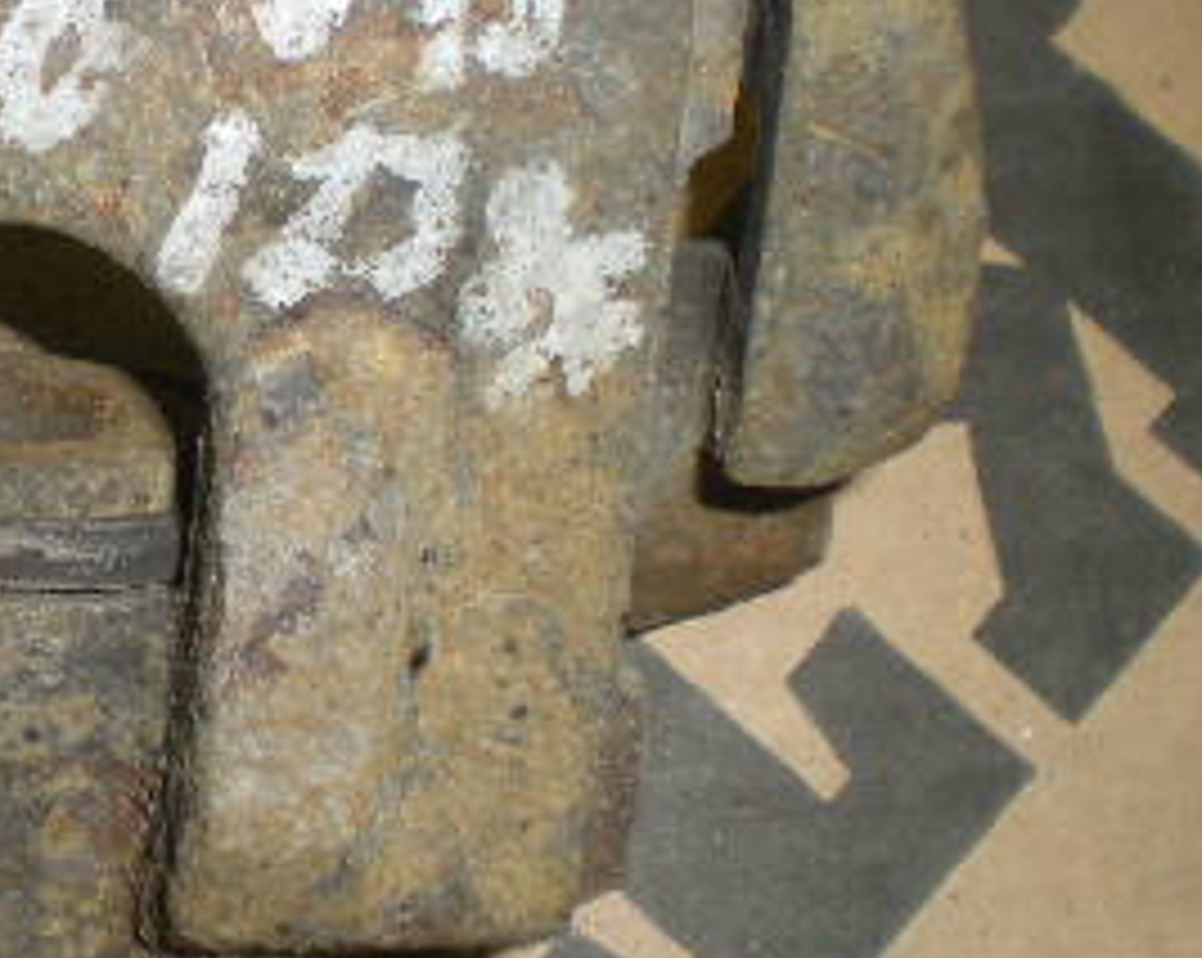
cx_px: 23
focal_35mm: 89
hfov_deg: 20.9
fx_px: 3163
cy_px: 360
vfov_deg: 17.2
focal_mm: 6.3
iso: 64
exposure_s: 1/60
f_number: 3.1
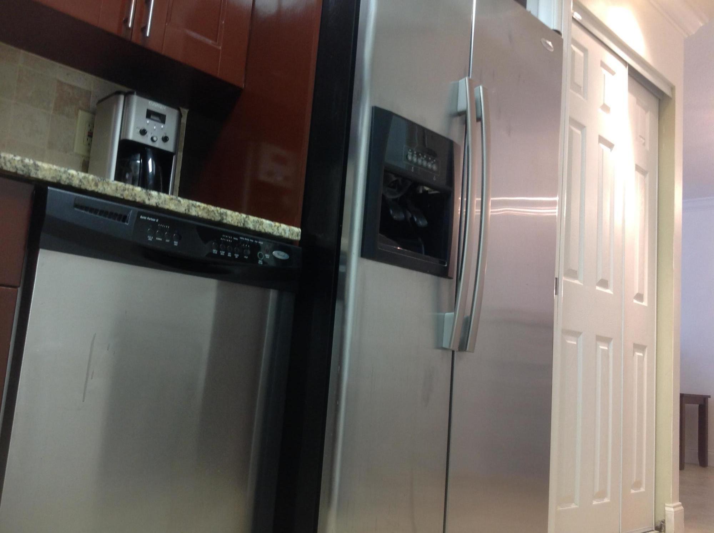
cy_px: 266
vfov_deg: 40.6
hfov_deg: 52.7
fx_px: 721
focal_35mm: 35
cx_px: 357
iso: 80
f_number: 2.4
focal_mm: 4.28
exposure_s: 1/15
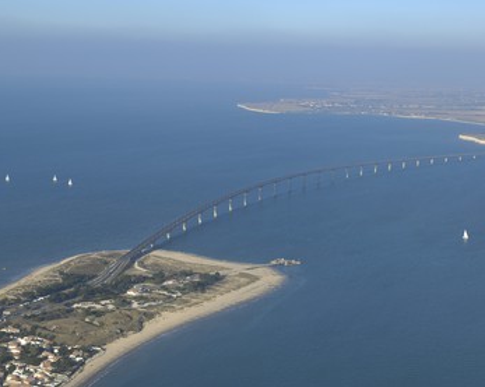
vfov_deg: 18.7
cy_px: 194
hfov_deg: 23.3
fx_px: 1176
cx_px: 266
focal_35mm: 82
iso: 100
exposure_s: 1/500
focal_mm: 48
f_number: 5
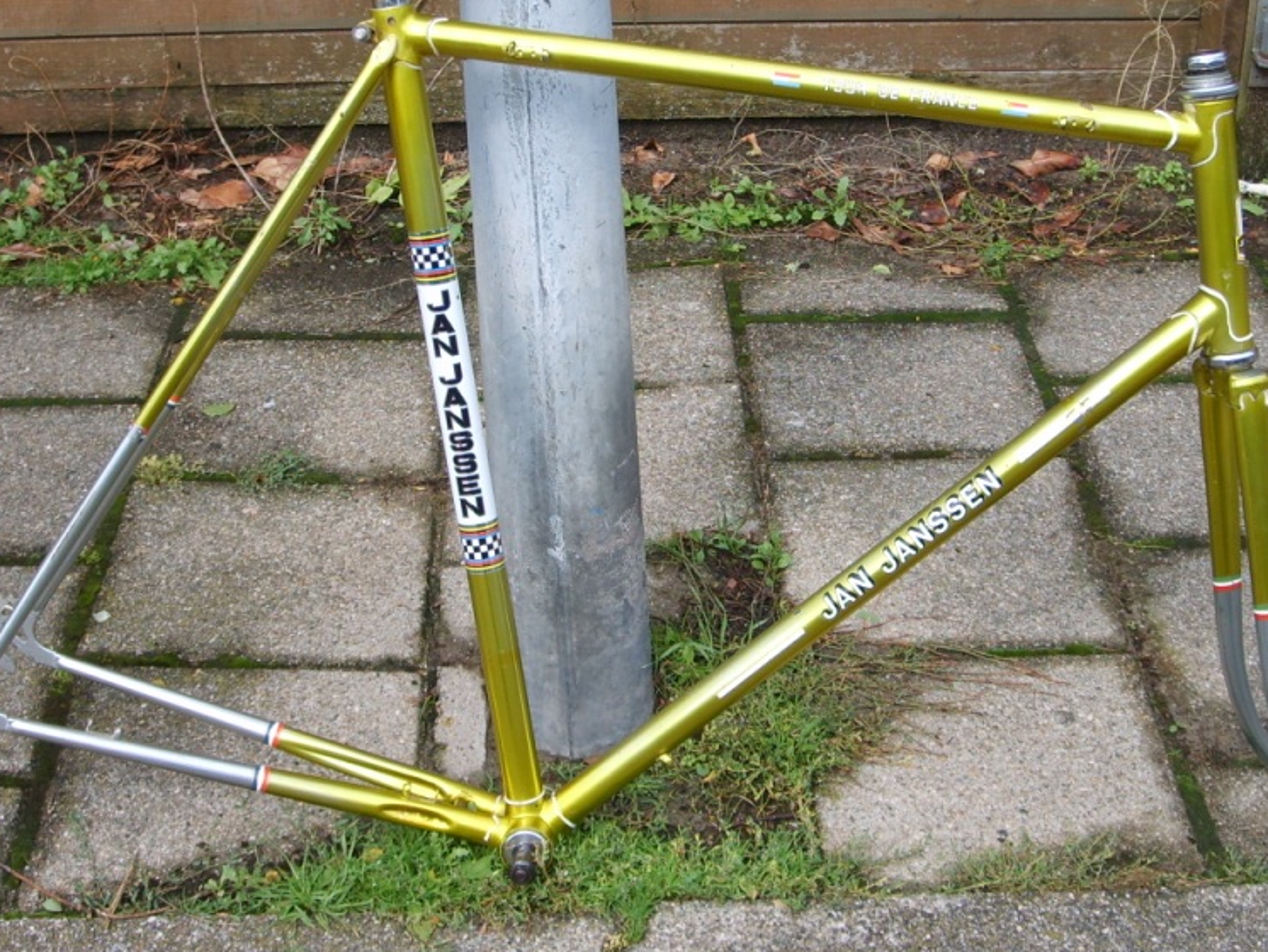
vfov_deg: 24.8
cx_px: 658
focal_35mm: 59
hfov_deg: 32.7
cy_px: 369
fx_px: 2162
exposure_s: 1/500
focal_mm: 7.2
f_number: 3
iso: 50
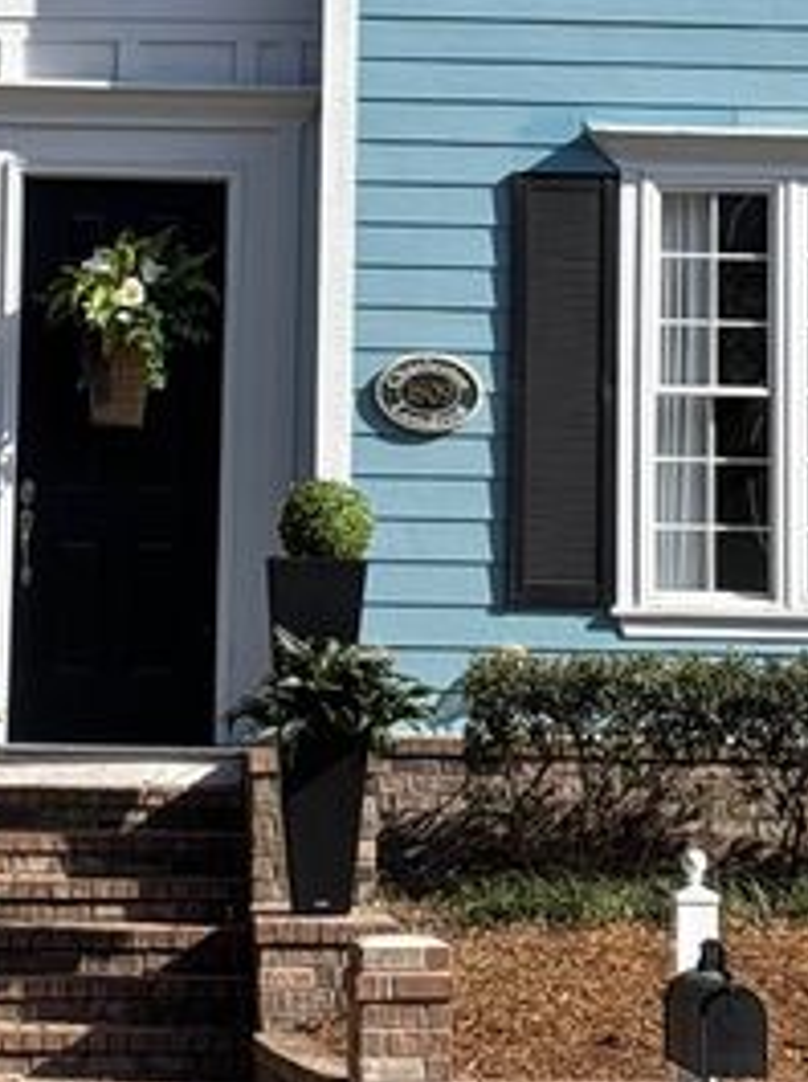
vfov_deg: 15.0
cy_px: 178
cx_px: 375
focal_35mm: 131
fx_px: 4087
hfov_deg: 11.3
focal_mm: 5.96
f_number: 1.6
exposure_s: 1/2193
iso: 40
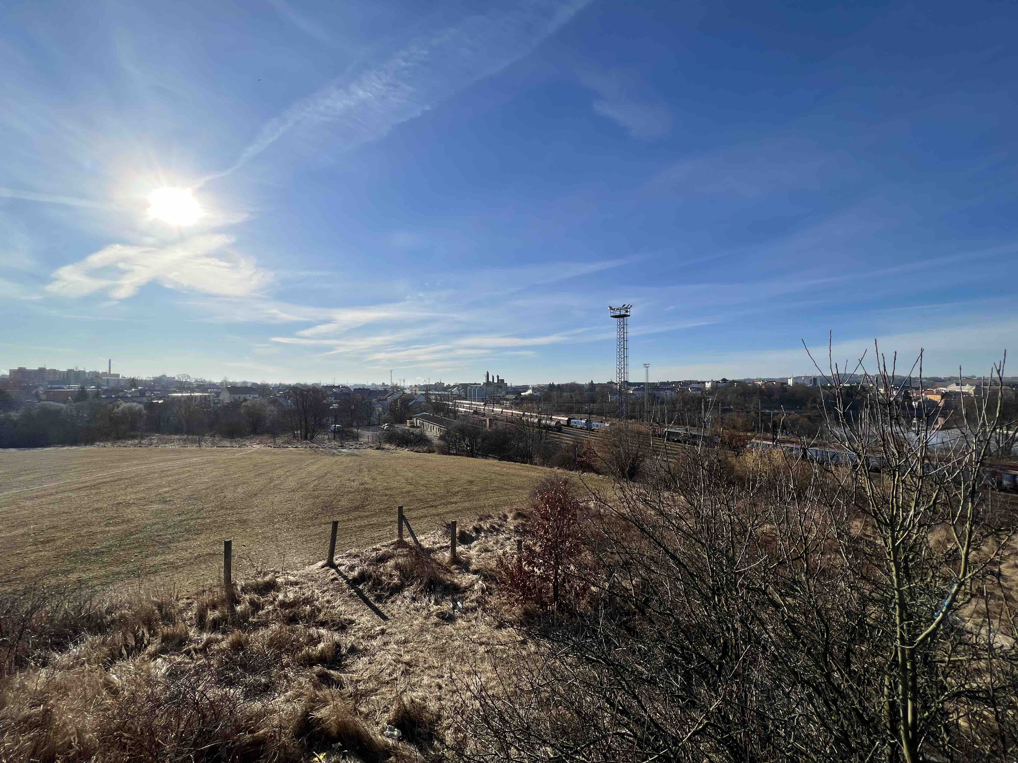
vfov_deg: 89.9
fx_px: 382
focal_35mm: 13
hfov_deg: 106.2
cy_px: 382
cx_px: 509
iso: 32
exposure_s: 1/3534
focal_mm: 1.57
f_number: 1.8
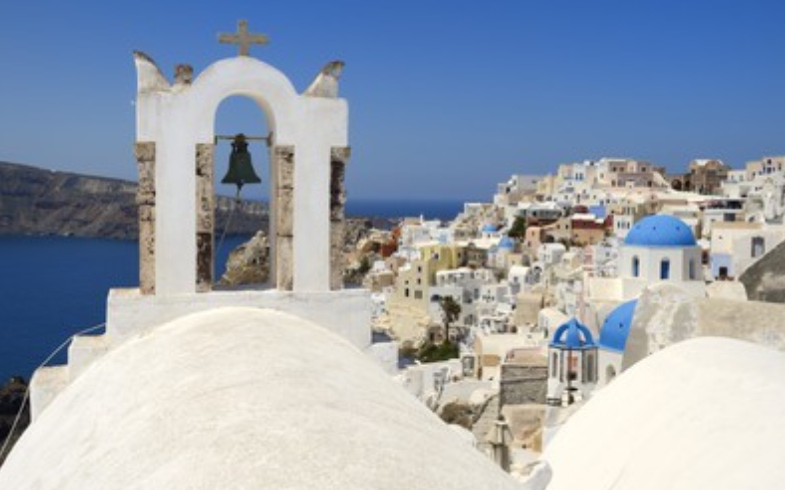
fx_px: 813
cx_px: 414
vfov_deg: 33.6
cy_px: 235
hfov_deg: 51.5
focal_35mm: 38
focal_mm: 35
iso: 100
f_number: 13
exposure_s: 1/250
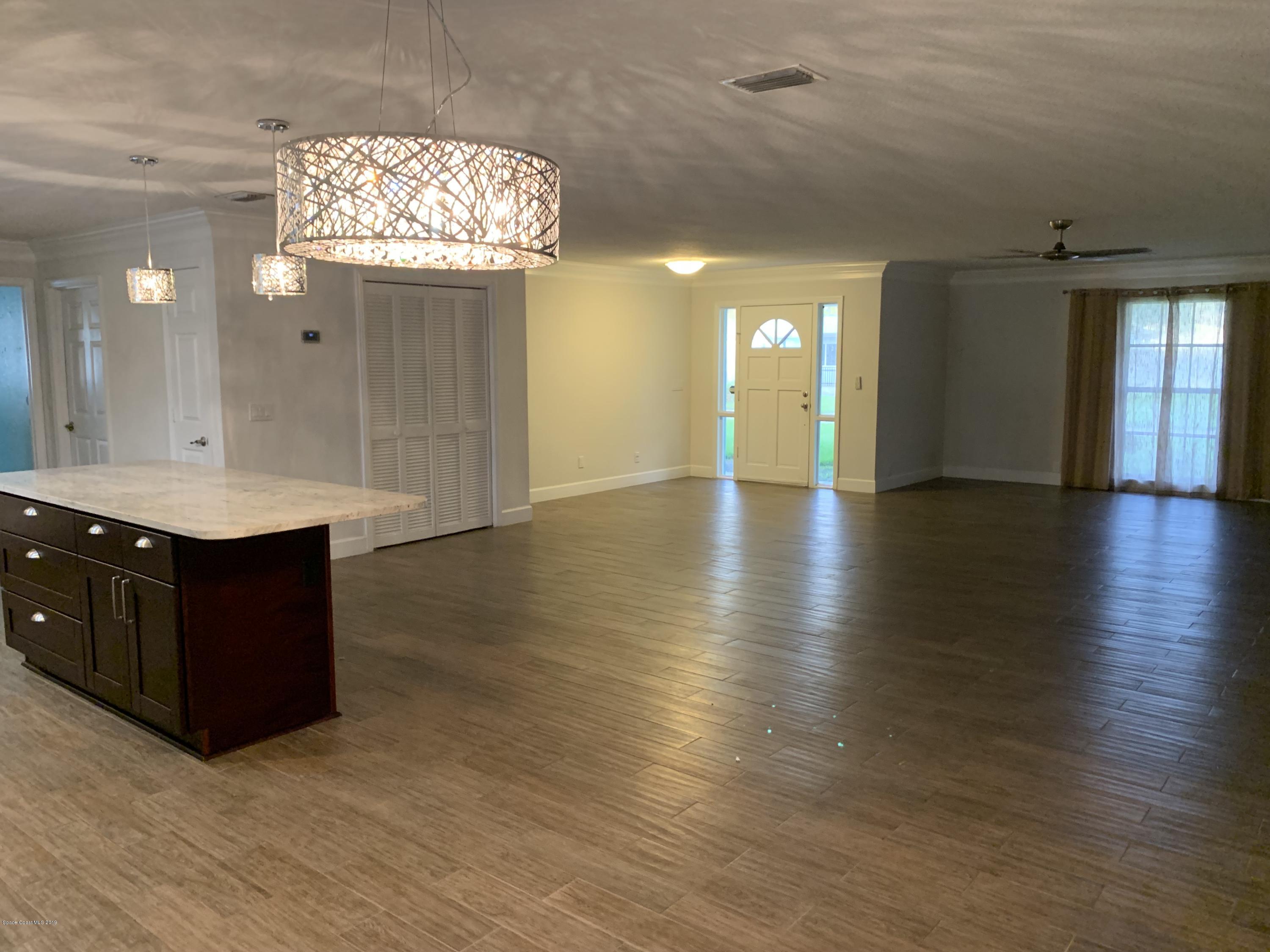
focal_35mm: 26
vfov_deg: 53.1
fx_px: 954
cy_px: 476
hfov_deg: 67.3
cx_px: 635
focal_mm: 4.25
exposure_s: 1/60
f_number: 1.8
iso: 320
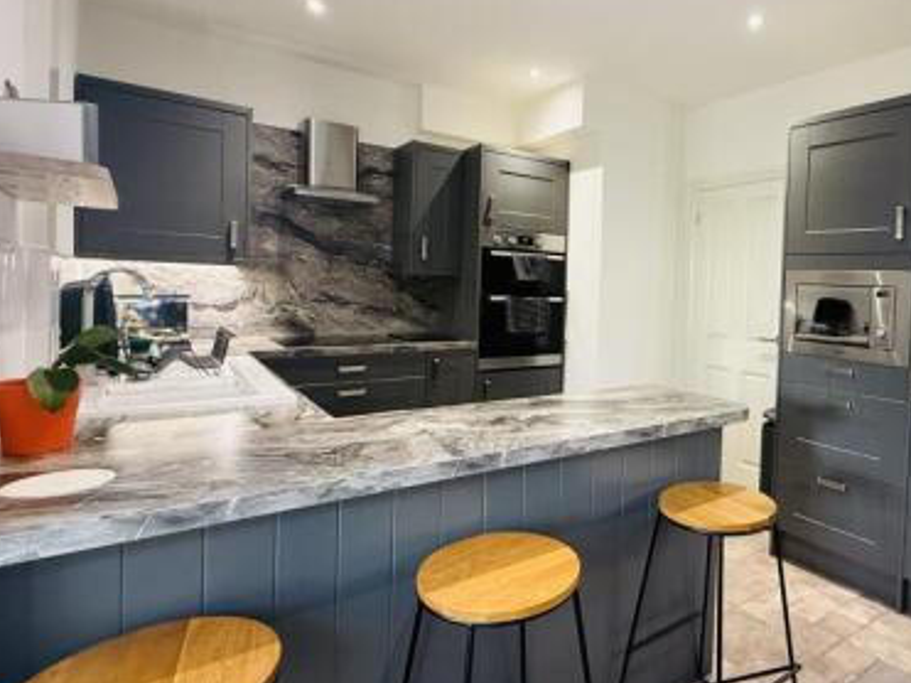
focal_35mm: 22
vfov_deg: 60.9
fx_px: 579
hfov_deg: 73.1
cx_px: 637
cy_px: 306
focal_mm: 2.22
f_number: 2.2
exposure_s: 1/60
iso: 640
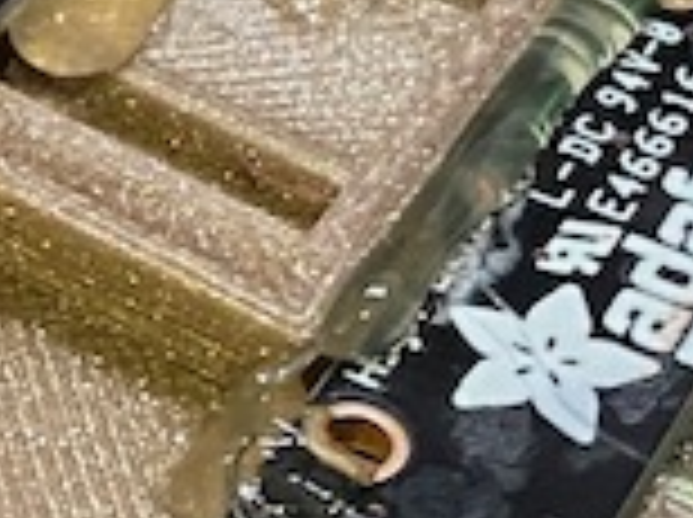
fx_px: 3458
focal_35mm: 173
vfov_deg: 8.5
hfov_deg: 10.9
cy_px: -77
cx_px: -459
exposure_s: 1/30
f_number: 1.8
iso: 640
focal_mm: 4.25
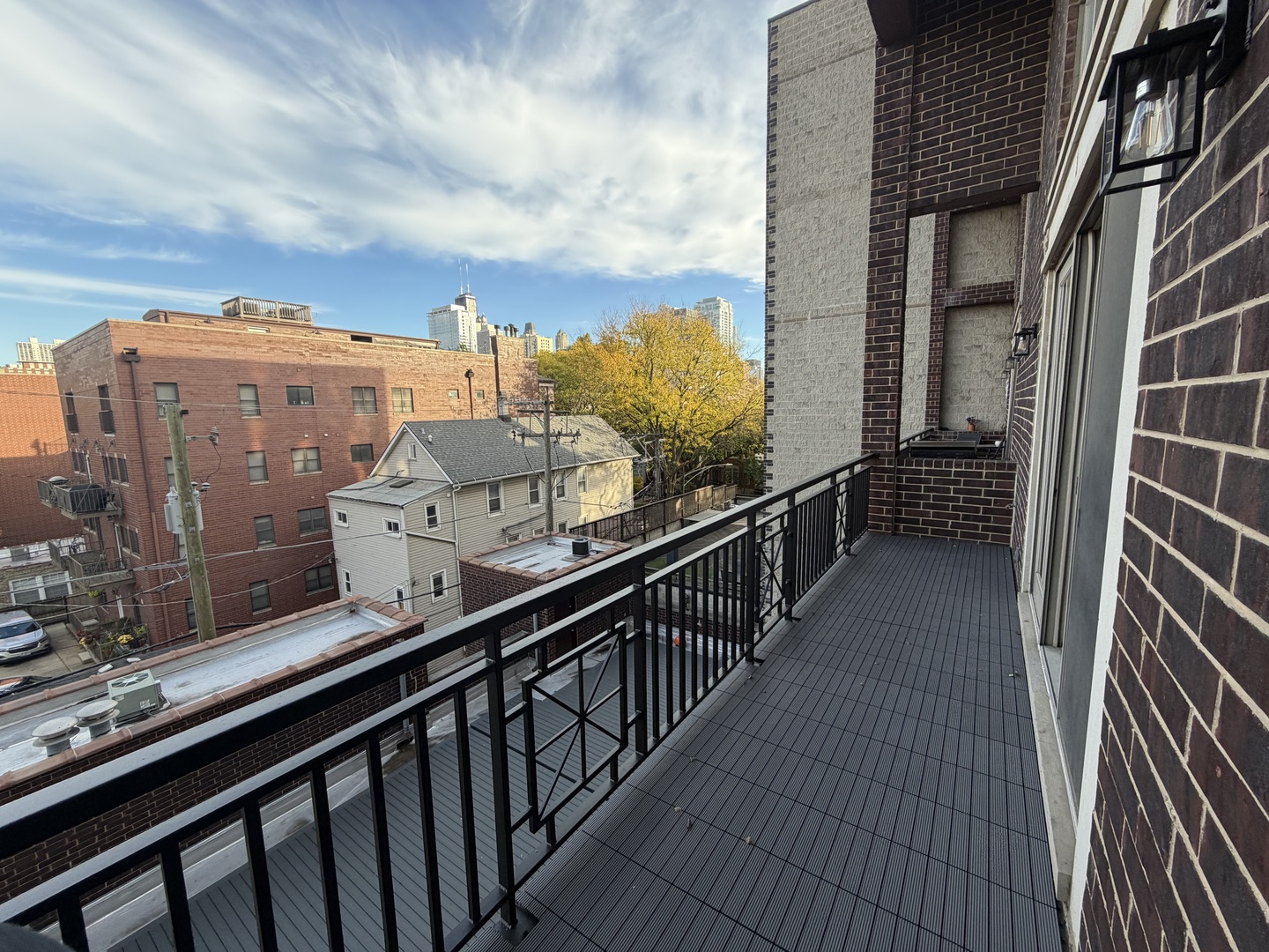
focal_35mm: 14
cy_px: 476
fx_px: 513
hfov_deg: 102.1
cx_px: 634
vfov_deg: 85.7
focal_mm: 2.22
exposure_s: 1/502
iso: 64
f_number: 2.2
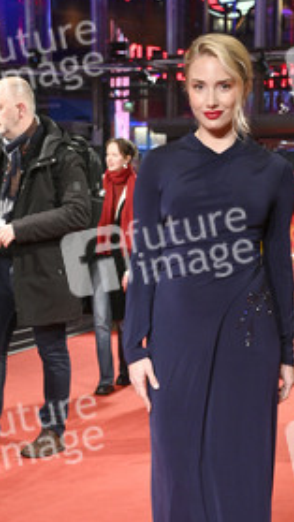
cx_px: 212
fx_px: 1039
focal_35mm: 75
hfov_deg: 16.0
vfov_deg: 28.1
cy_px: 346
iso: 5000
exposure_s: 1/200
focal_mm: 50
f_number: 5
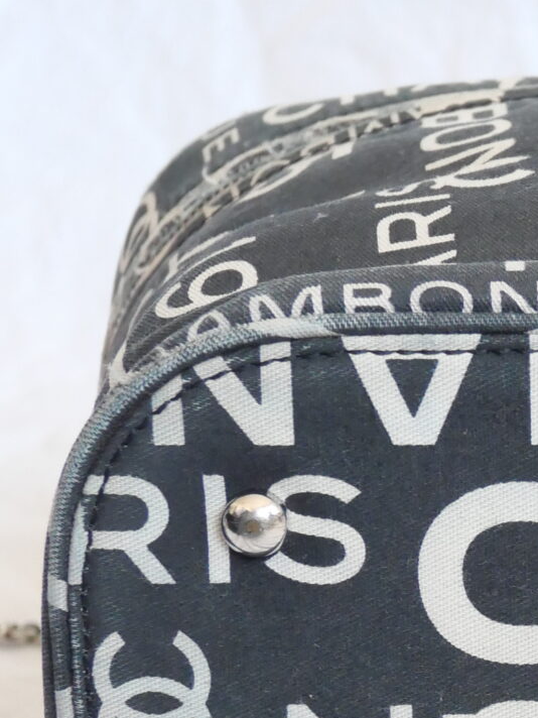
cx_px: 758
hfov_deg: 12.4
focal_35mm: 115
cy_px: 701
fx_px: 2383
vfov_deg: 16.8
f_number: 3.9
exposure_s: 1/60
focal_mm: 16
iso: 1250
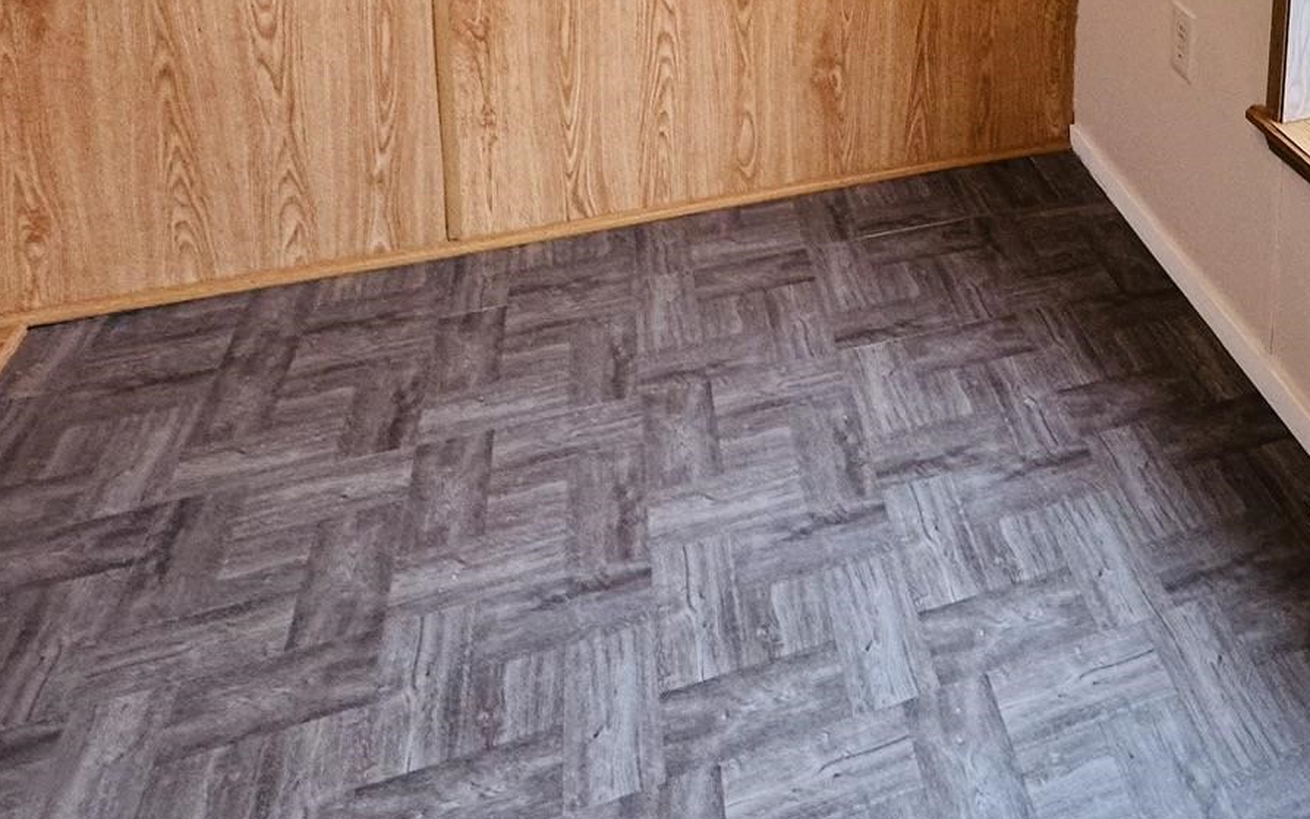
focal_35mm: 34
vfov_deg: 29.3
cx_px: 1070
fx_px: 1214
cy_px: -274
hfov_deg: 52.6
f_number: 2.2
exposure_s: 1/120
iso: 125
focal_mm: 2.22
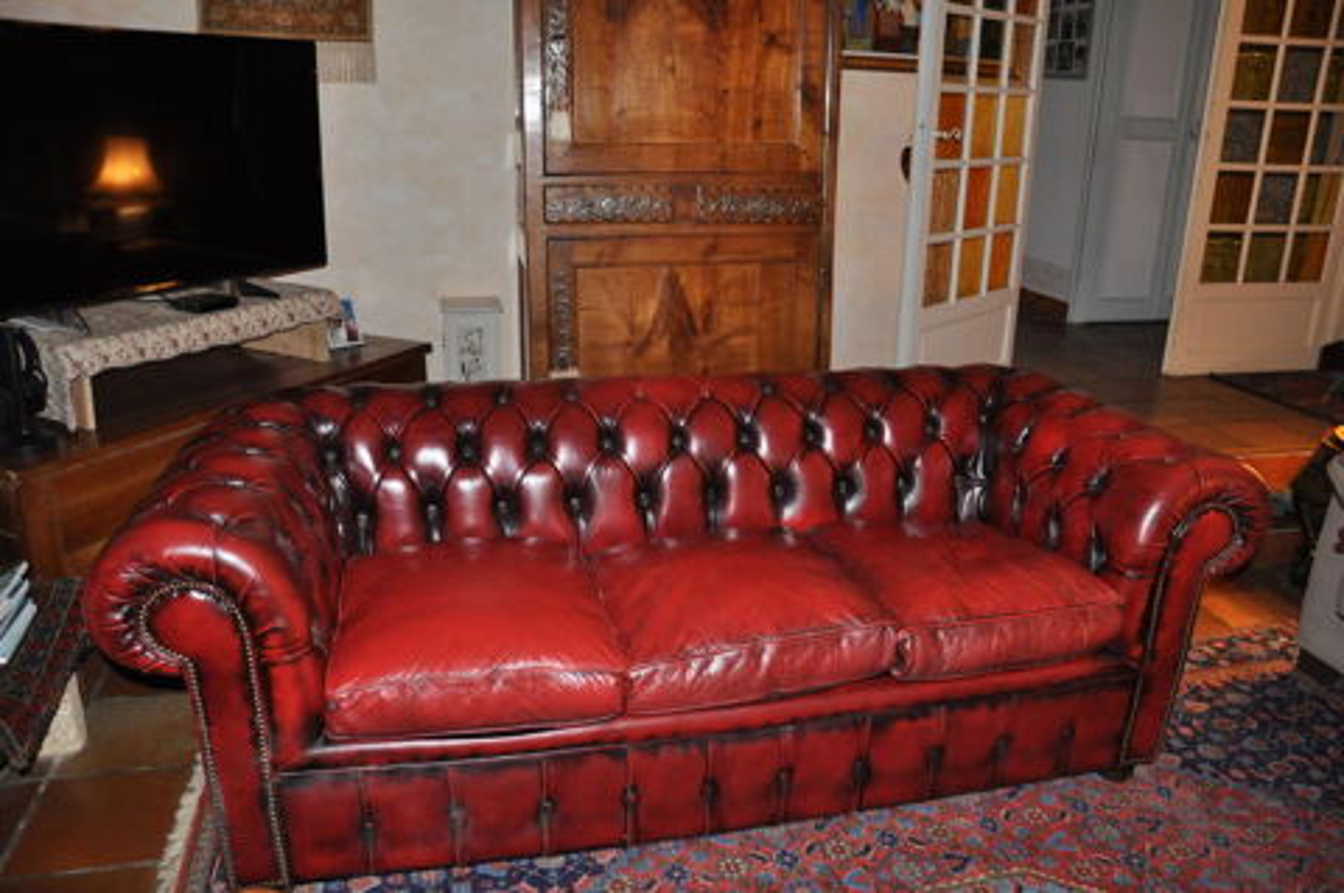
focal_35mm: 27
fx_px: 1007
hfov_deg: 67.4
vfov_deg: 47.8
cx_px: 672
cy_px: 446
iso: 800
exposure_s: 1/60
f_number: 3.5
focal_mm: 18
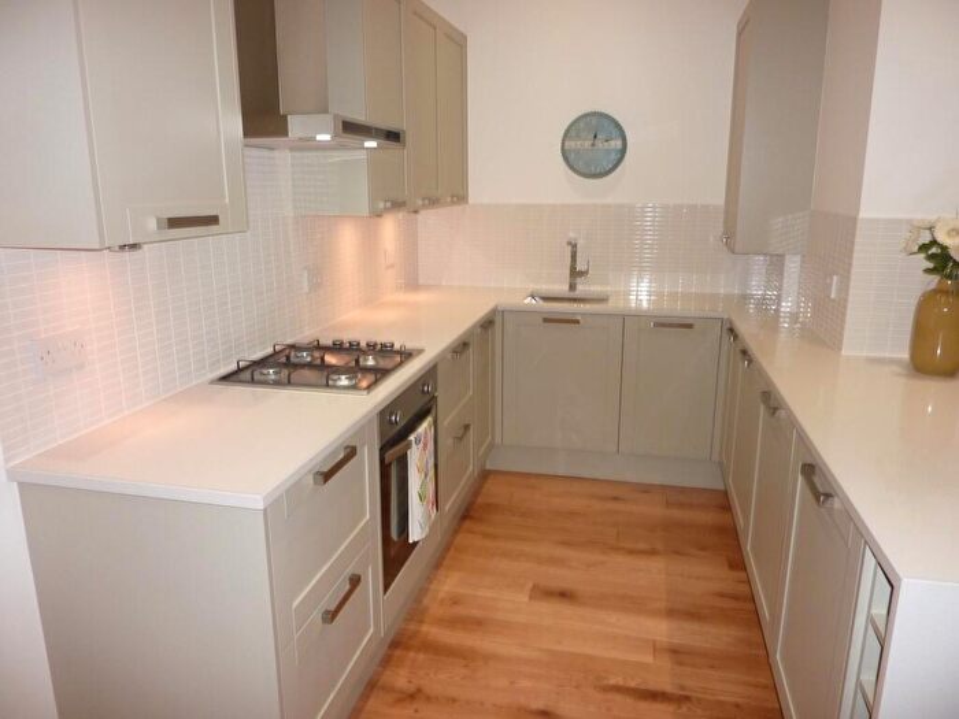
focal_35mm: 25
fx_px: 693
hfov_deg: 69.4
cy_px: 360
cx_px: 480
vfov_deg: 54.9
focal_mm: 4.1
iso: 200
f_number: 3.3
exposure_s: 1/30
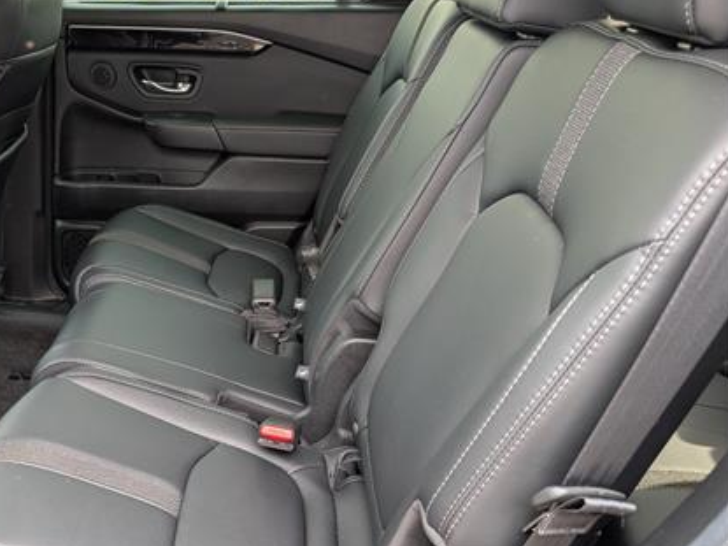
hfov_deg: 48.1
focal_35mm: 37
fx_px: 778
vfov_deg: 38.0
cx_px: 175
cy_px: 386
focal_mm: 6.9
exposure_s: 1/143
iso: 129
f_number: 1.68
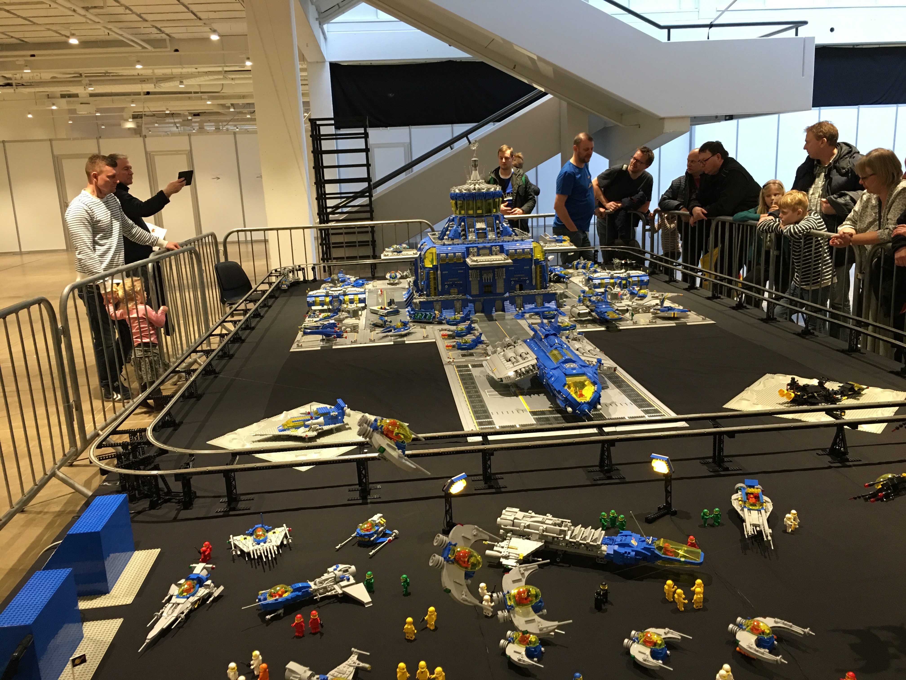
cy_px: 340
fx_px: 759
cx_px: 453
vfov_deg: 48.2
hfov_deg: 61.7
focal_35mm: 29
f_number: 2.2
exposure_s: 1/17
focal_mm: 4.15
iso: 80
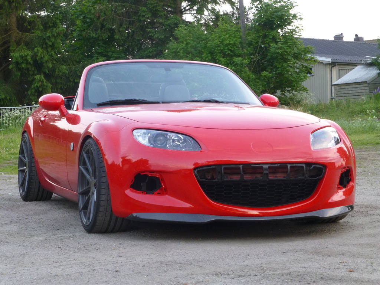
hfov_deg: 23.0
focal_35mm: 85
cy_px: 142
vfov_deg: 17.4
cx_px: 190
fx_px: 933
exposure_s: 1/25
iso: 400
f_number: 5.2
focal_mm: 15.1
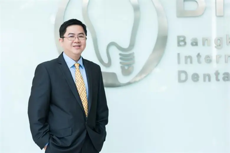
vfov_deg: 16.1
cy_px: 76
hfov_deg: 23.9
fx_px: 543
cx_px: 115
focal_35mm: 85
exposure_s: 1/250
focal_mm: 85
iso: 400
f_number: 3.5
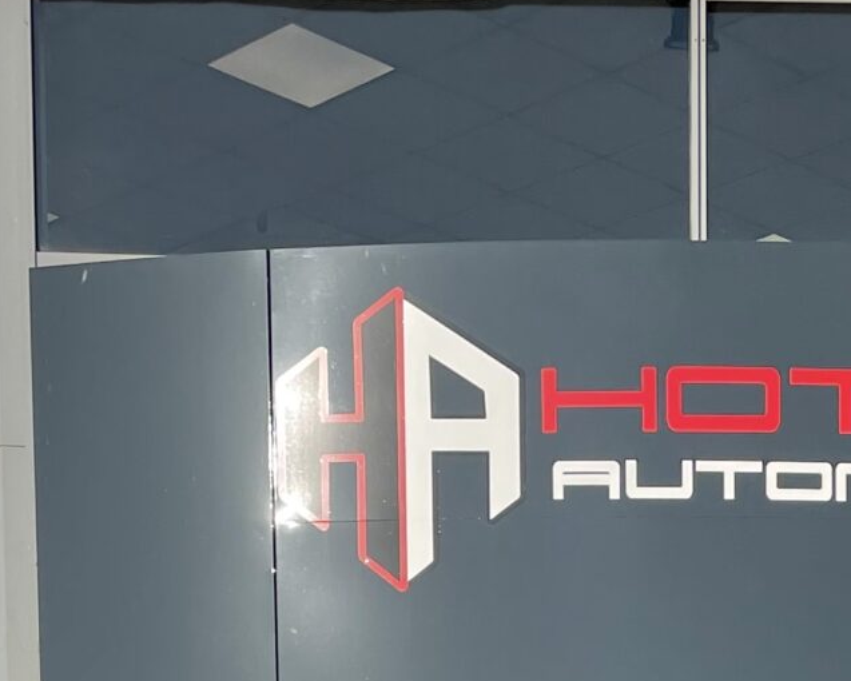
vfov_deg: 13.2
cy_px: 1331
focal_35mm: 102
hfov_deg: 18.6
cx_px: 669
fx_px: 2570
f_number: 1.6
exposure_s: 1/5556
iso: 32
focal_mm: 4.2
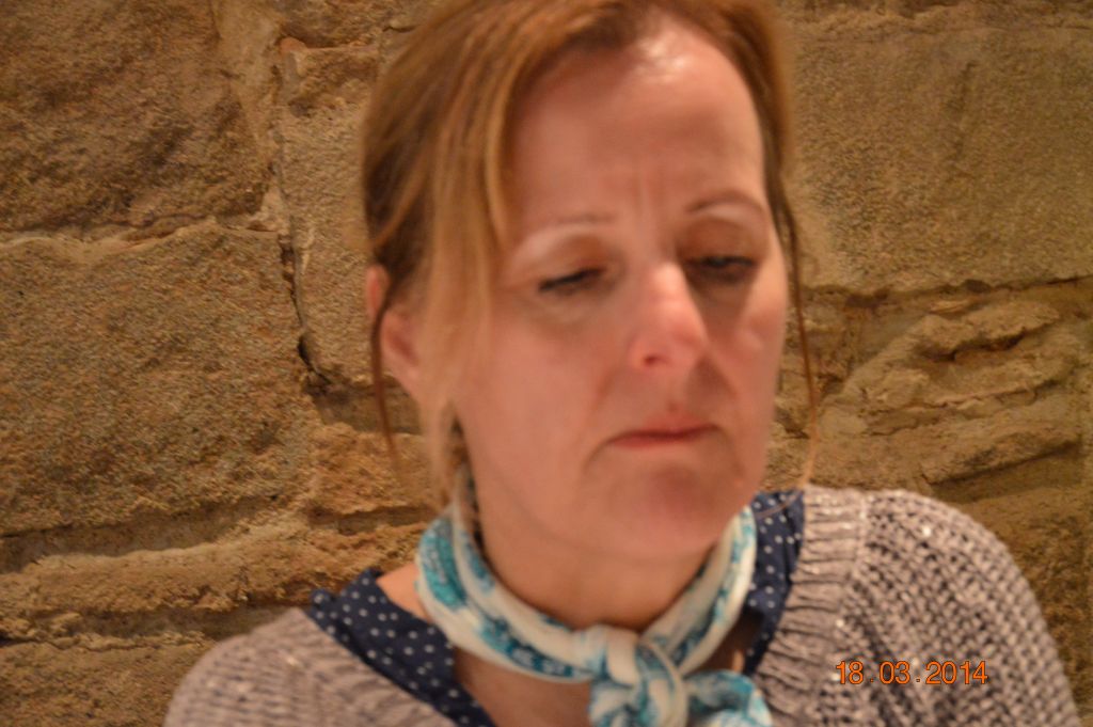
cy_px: 364
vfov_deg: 15.7
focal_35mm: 87
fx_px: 2639
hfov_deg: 23.4
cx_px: 546
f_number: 5
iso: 3200
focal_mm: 58
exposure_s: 1/15
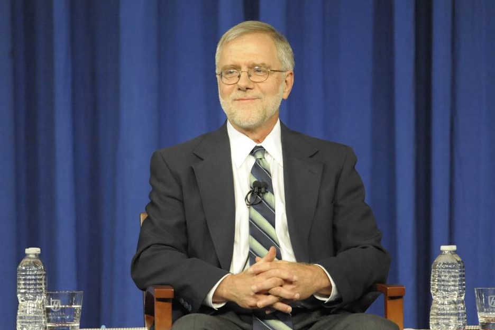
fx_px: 8249
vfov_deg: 2.3
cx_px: 248
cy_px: 165
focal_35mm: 600
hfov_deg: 3.4
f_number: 4
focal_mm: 600
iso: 6400
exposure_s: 1/800
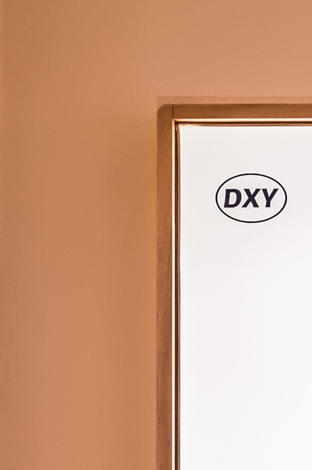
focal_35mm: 303
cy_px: 727
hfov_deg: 4.4
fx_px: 3948
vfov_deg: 6.7
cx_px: 743
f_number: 8
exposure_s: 1/1250
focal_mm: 40
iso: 800
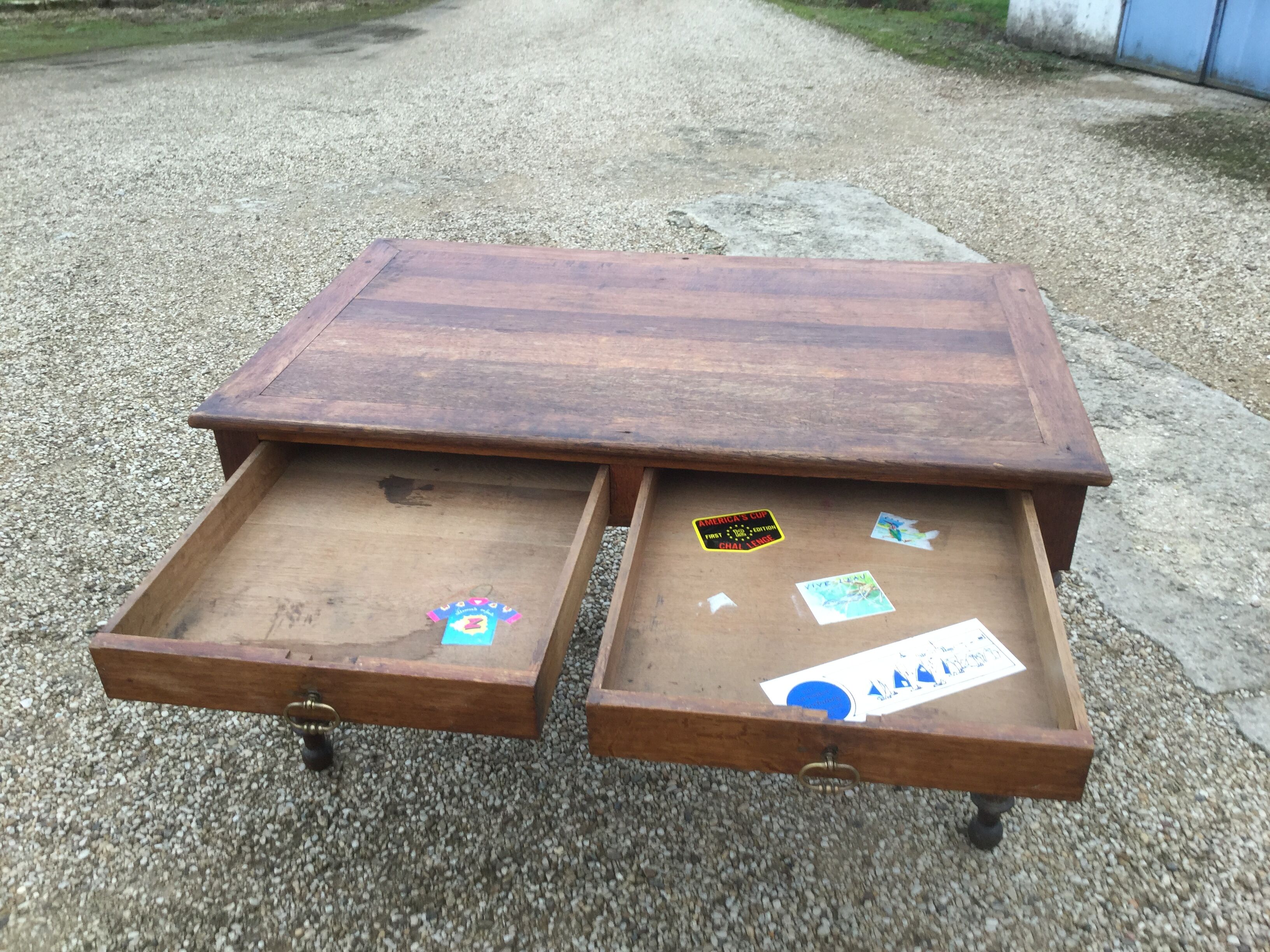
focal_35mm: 31
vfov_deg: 45.4
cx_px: 635
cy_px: 476
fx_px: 1137
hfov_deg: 58.4
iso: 32
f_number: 2.4
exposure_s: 1/50
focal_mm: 3.3
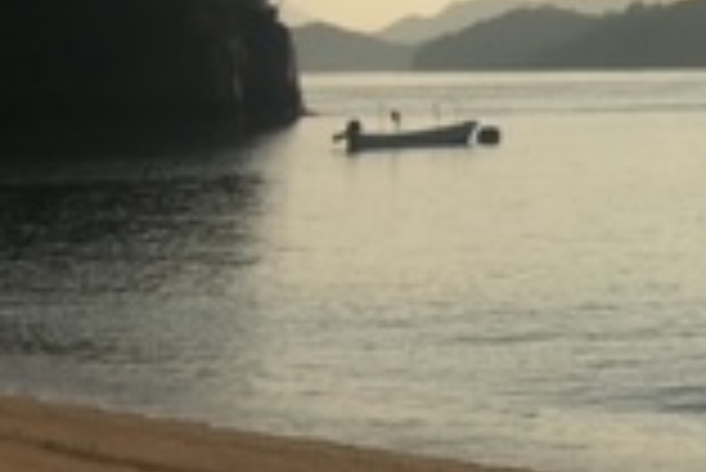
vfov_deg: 10.7
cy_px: -270
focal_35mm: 123
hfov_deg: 14.9
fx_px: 2414
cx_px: 1183
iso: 25
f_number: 2.2
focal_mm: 4.15
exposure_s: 1/3846
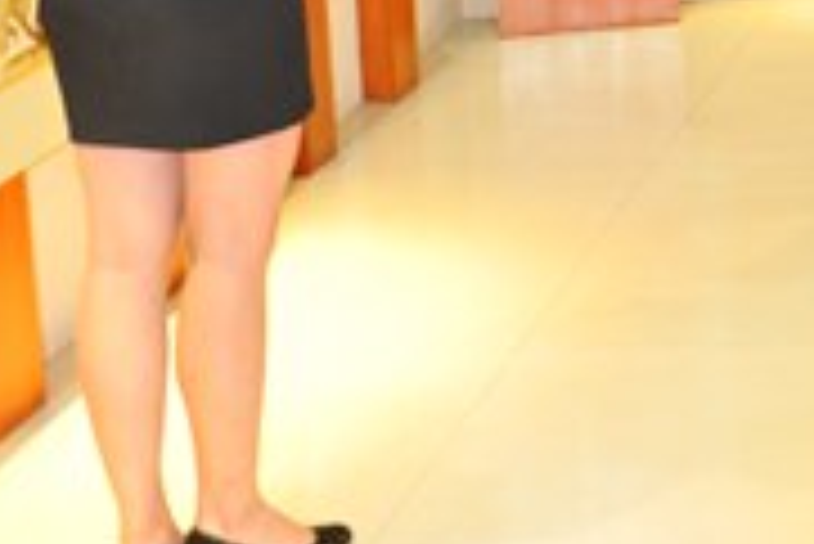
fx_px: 2172
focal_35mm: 96
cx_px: 1309
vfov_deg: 13.3
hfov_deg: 18.2
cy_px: -339
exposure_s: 1/8
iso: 1250
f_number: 5.6
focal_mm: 29
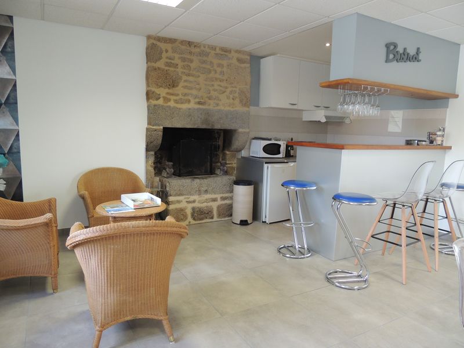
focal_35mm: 24
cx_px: 232
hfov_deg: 71.6
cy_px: 174
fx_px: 322
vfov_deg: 56.8
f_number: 3
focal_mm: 4.3
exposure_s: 1/30
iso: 250
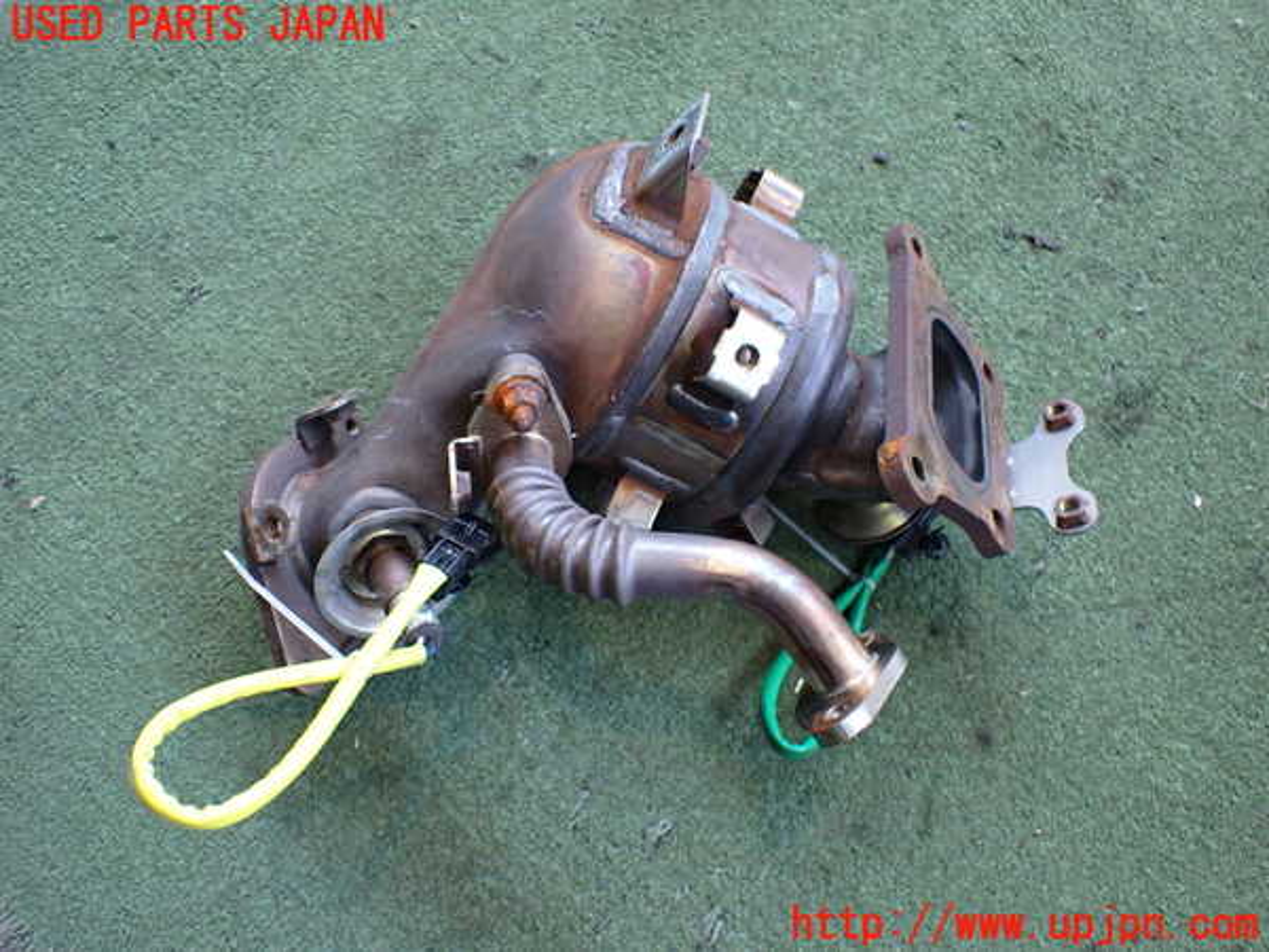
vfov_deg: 46.8
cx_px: 634
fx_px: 1100
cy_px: 476
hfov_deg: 60.0
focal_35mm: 30
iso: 400
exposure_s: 1/125
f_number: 2.3
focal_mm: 5.4
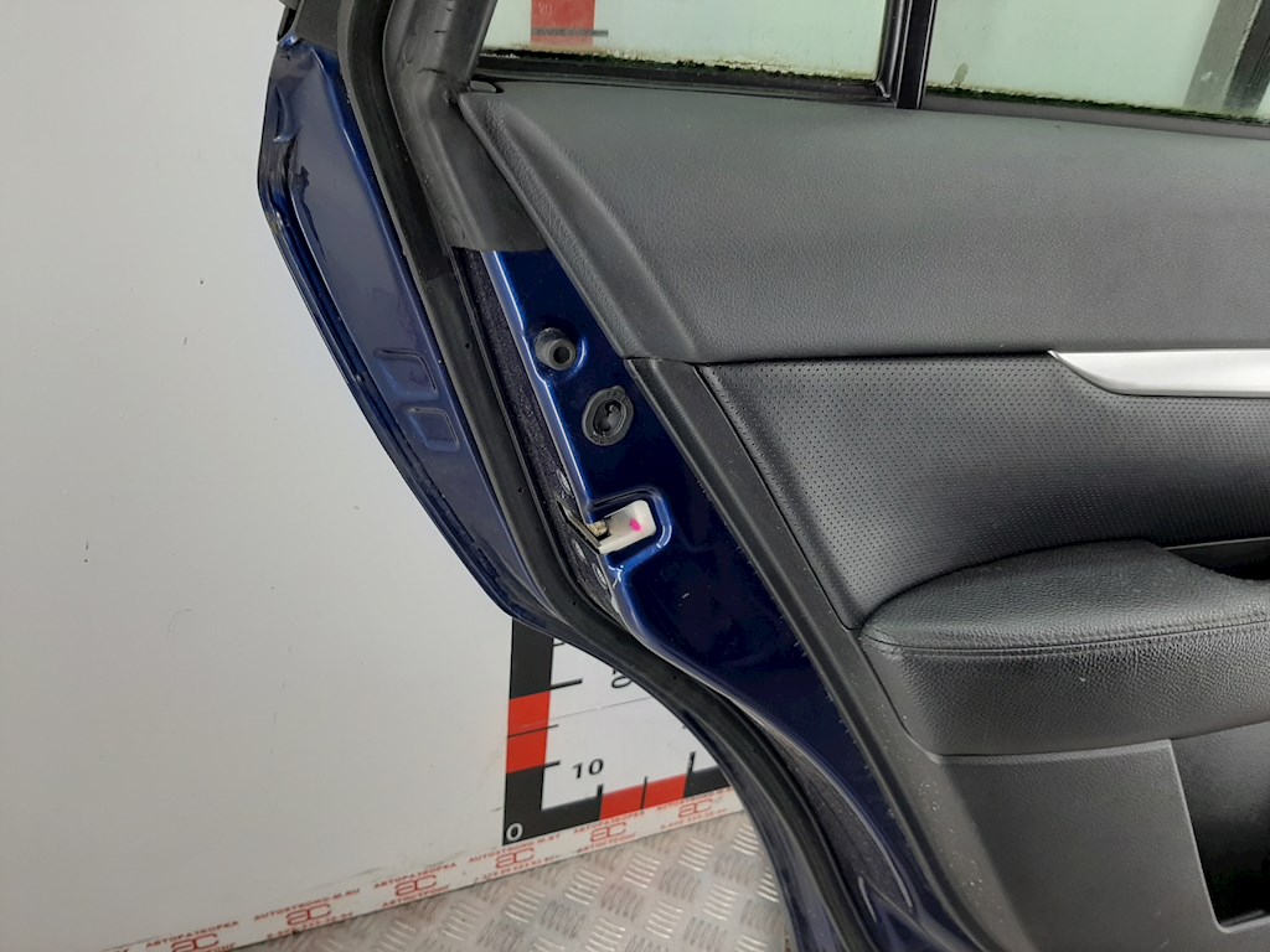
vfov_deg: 53.1
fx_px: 954
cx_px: 635
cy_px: 476
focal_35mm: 26
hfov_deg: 67.3
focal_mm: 3.93
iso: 50
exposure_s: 1/100
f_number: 1.7
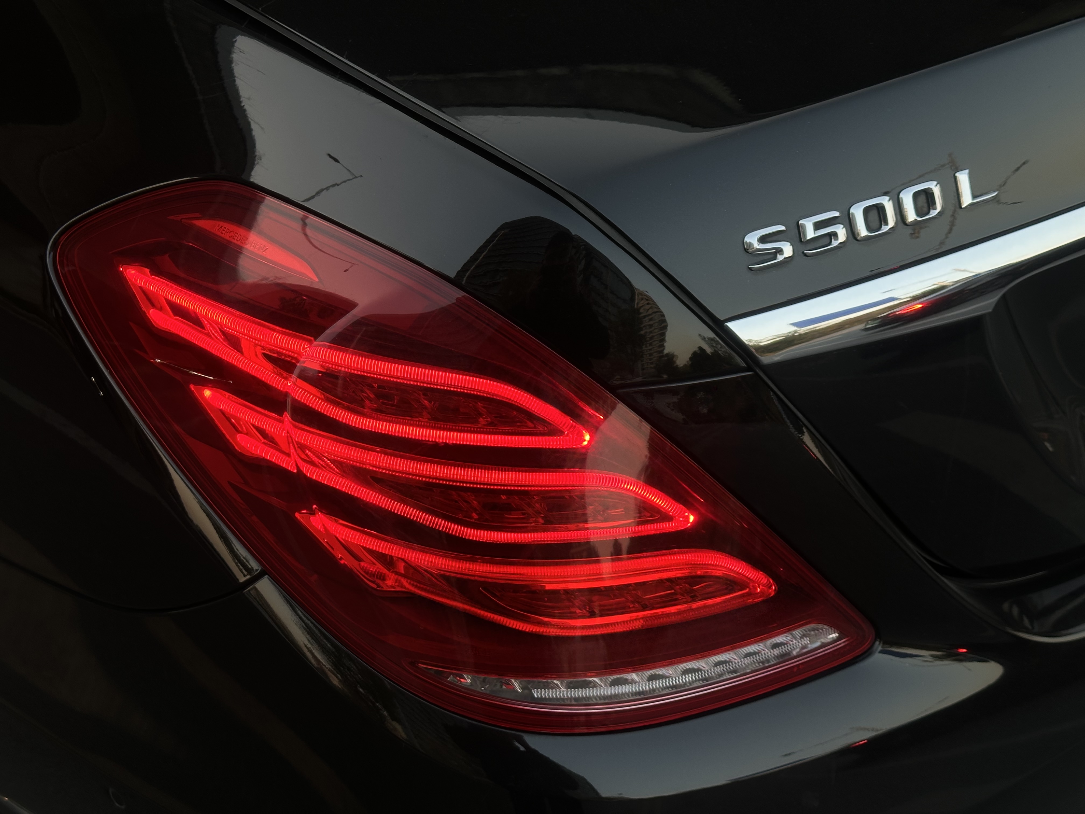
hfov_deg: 39.7
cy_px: 407
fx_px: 1505
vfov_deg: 30.3
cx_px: 542
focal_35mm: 48
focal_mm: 6.86
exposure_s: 1/158
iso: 50
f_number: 1.78
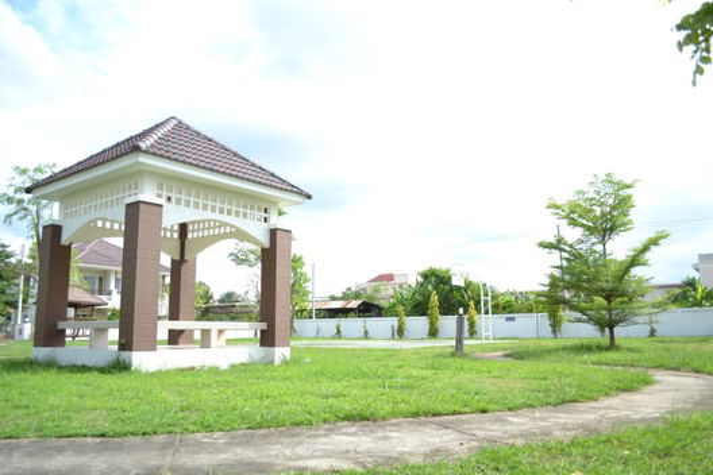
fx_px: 535
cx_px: 356
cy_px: 238
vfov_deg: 47.9
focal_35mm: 27
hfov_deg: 67.4
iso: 800
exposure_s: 1/2500
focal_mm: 18
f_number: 3.5
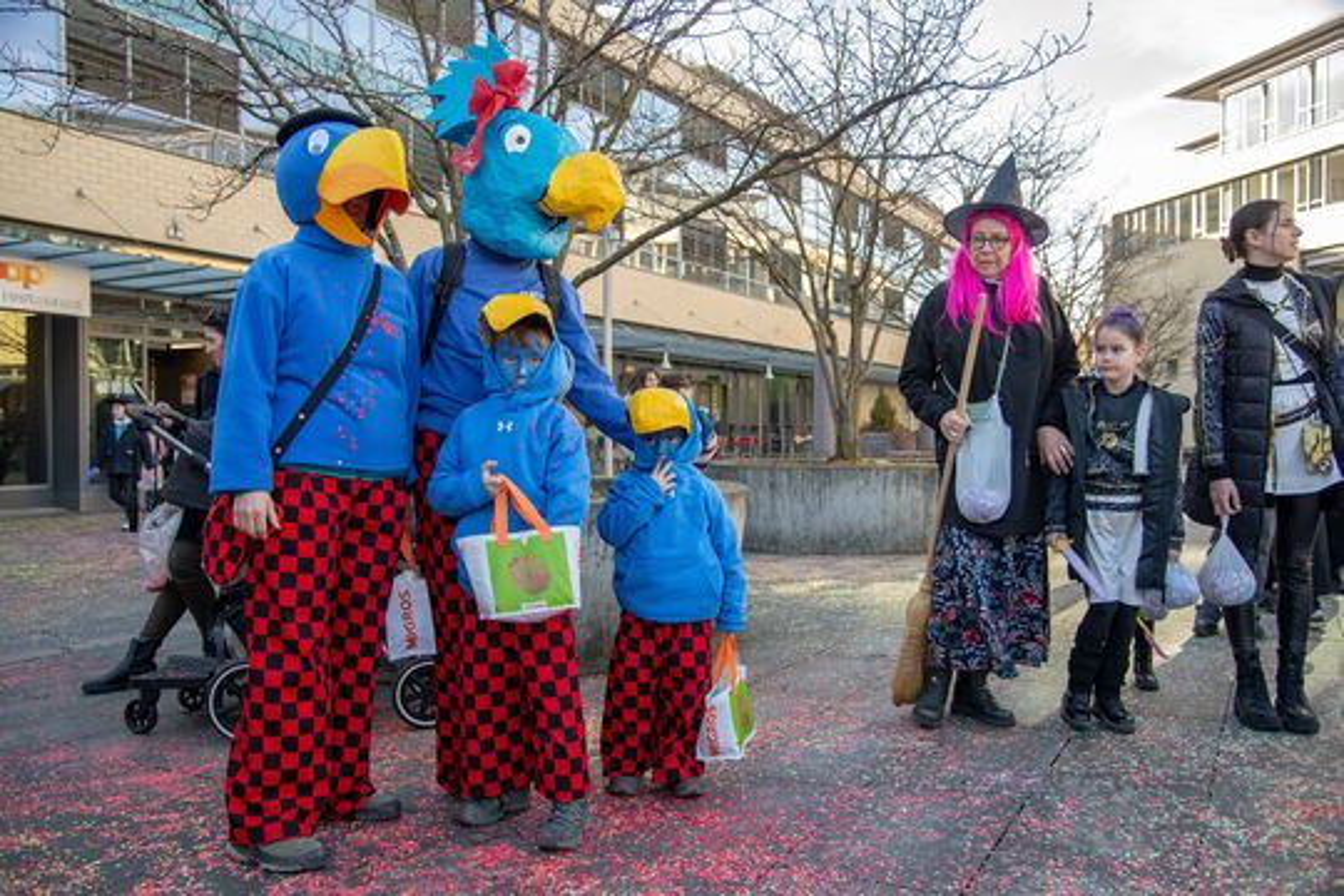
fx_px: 1120
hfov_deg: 61.9
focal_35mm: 30
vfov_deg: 43.6
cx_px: 672
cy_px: 448
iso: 800
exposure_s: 1/640
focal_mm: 30
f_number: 4
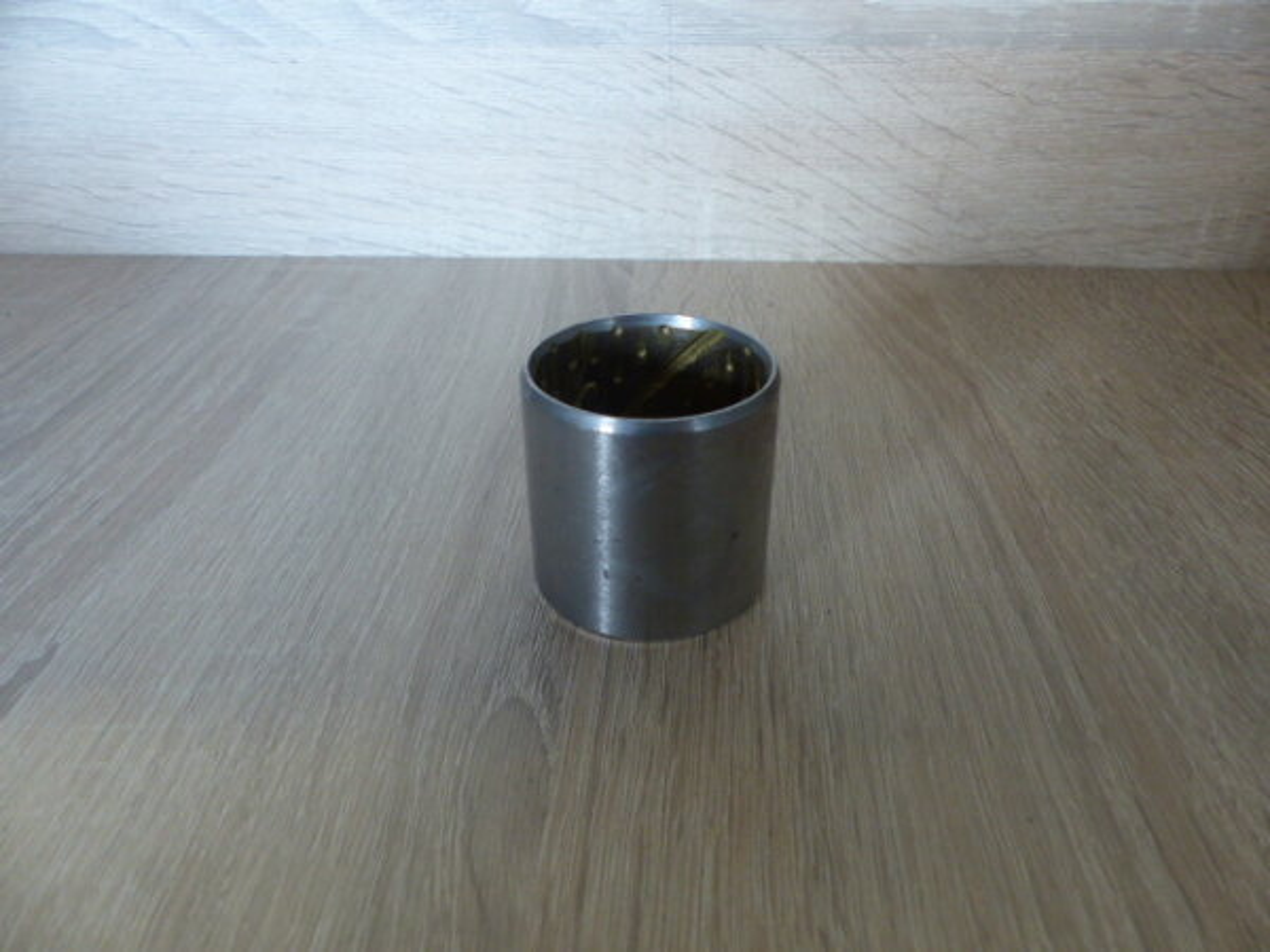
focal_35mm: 26
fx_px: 954
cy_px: 476
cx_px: 635
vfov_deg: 53.1
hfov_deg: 67.3
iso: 200
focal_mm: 4.5
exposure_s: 1/60
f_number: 2.8
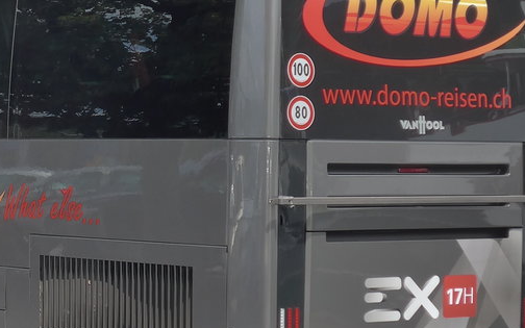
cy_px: 152
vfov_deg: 8.8
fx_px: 2132
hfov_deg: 13.9
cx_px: 10
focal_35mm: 149
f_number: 3.5
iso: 160
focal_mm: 12
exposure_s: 1/800
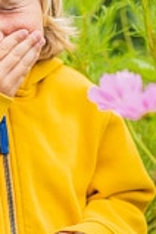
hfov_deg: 7.7
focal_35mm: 176
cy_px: 49
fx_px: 1144
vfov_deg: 11.6
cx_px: -26
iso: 100
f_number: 2.2
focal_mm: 55
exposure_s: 1/500
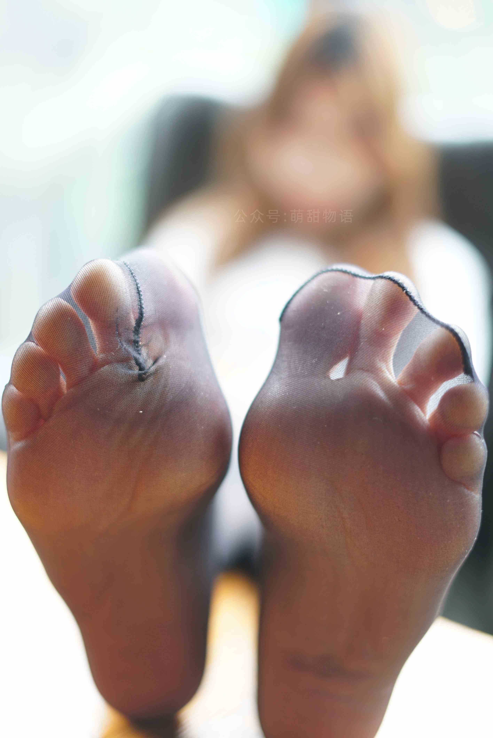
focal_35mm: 50
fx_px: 1026
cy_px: 369
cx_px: 246
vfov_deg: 39.6
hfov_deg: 27.0
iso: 200
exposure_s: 1/13
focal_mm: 50
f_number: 1.8
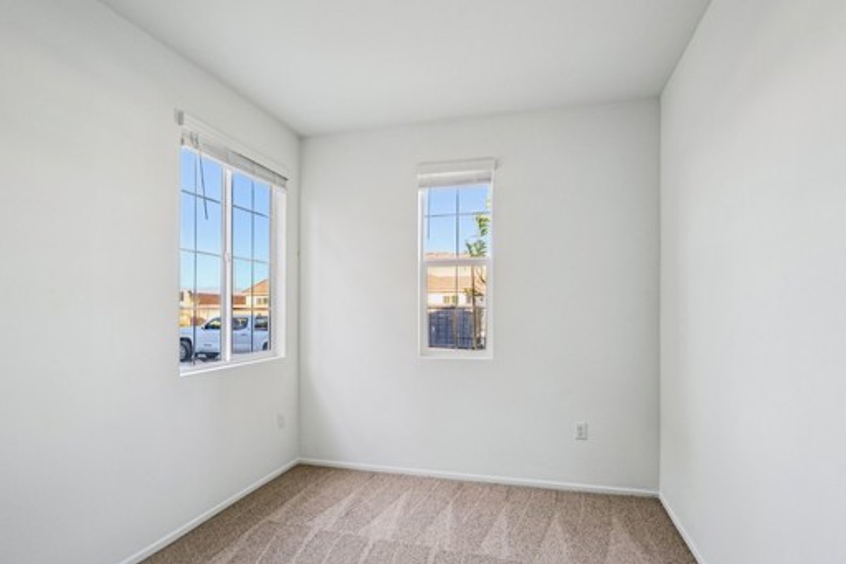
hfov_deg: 83.2
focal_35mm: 20
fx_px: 476
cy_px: 296
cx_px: 398
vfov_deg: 61.2
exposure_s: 1/30
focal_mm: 16.2
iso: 320
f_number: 8
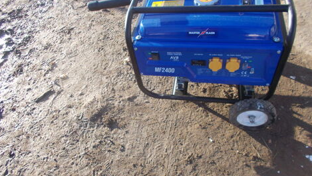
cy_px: 97
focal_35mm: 29
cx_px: 154
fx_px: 240
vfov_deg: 40.2
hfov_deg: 66.1
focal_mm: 4.6
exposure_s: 1/200
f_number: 3.2
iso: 80
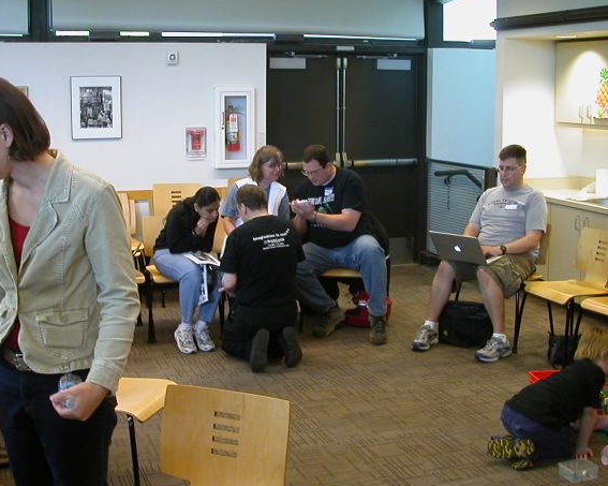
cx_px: 302
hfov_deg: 36.7
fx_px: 917
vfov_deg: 29.6
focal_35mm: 51
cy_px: 208
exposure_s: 1/18.5
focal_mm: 5.6
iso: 100
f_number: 2.7
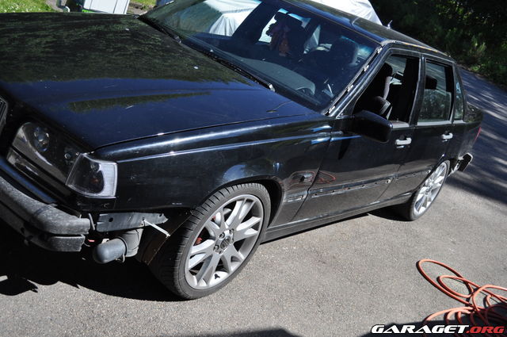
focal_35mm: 39
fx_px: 549
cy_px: 168
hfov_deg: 49.6
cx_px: 254
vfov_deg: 34.1
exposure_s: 1/1250
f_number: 5.6
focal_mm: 26
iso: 400
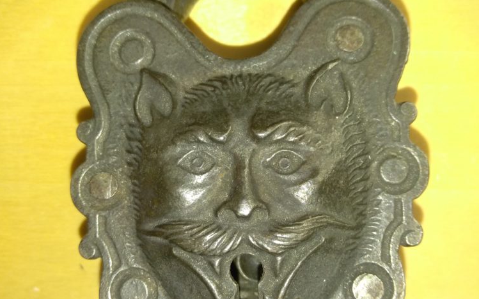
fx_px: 379
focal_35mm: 29
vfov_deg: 43.1
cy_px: 164
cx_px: 244
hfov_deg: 64.6
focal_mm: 3.46
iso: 139
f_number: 2.2
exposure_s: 1/120
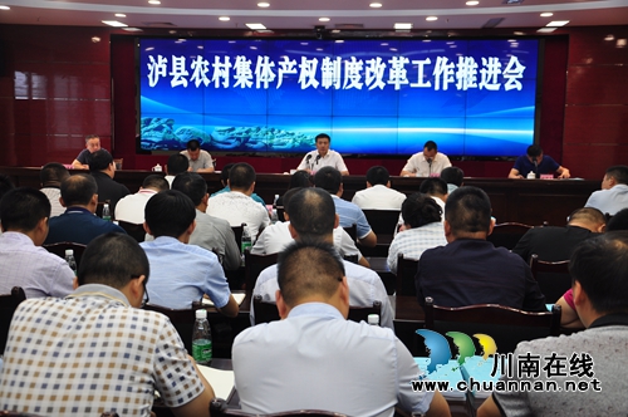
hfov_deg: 43.7
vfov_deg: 29.8
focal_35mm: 45
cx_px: 314
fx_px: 784
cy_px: 208
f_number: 4.2
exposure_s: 1/30
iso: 200
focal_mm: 30
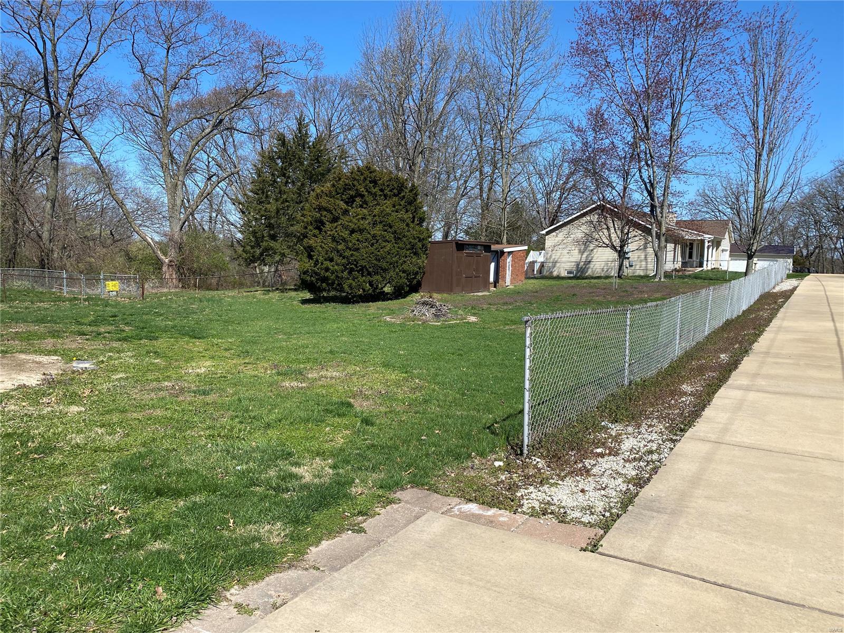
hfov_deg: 67.3
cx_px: 422
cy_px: 316
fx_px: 634
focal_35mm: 26
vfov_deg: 53.1
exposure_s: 1/2688
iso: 32
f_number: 1.8
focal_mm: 4.25
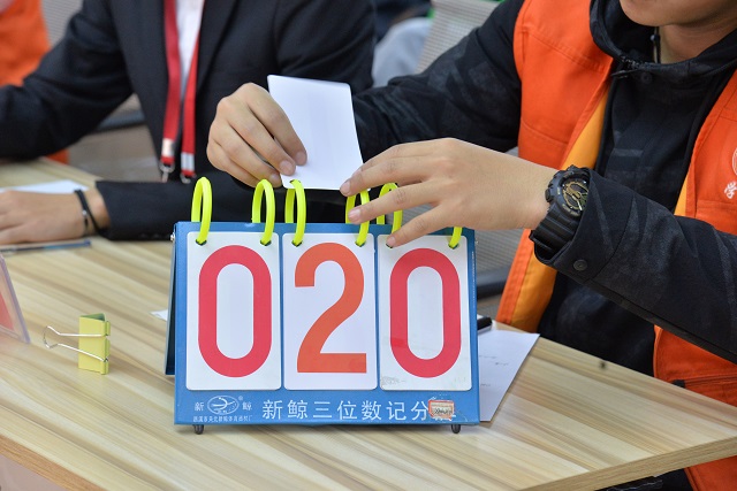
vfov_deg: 12.5
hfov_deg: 18.6
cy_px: 246
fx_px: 2252
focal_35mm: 110
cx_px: 368
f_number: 6.3
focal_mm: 110
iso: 2000
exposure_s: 1/100
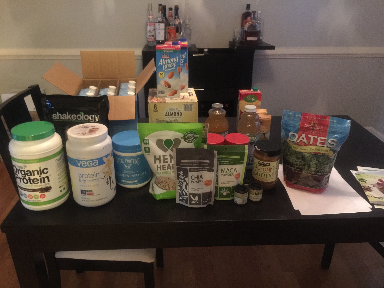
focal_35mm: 29
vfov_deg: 48.2
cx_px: 192
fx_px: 322
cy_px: 144
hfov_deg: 61.7
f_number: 2.2
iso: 200
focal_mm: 4.15
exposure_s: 1/4
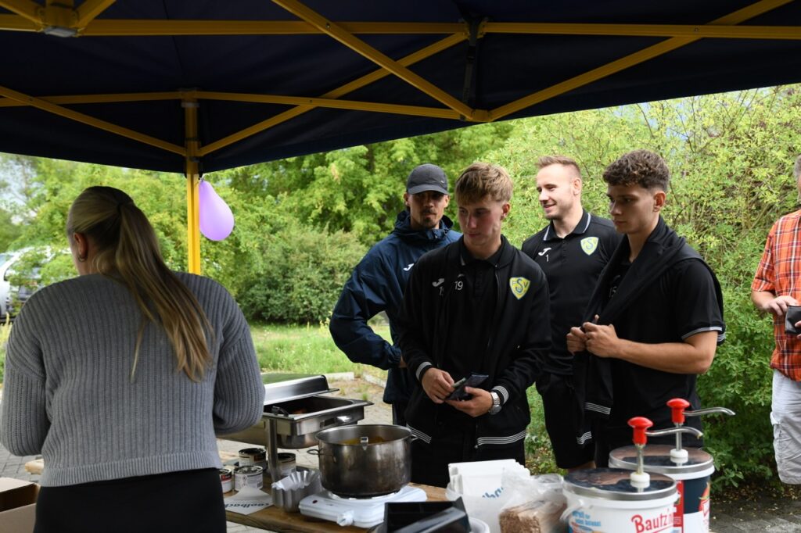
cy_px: 266
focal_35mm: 38
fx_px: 845
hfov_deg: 50.7
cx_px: 400
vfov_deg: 35.0
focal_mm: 38
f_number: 5
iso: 1250
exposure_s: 1/800
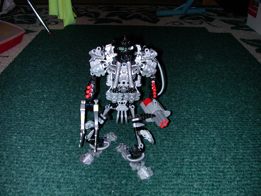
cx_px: 130
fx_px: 279
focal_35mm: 37
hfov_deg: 50.1
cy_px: 98
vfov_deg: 38.7
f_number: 2.7
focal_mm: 5.6
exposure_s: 1/59.9
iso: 100
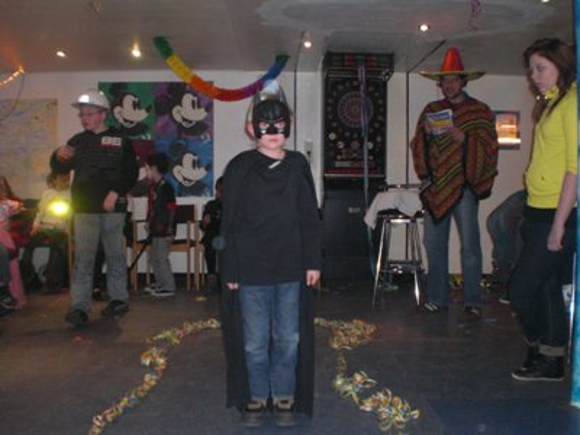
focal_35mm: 38
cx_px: 290
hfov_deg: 49.0
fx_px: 637
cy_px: 218
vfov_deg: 37.7
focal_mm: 6.3
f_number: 3.1
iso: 200
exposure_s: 1/30
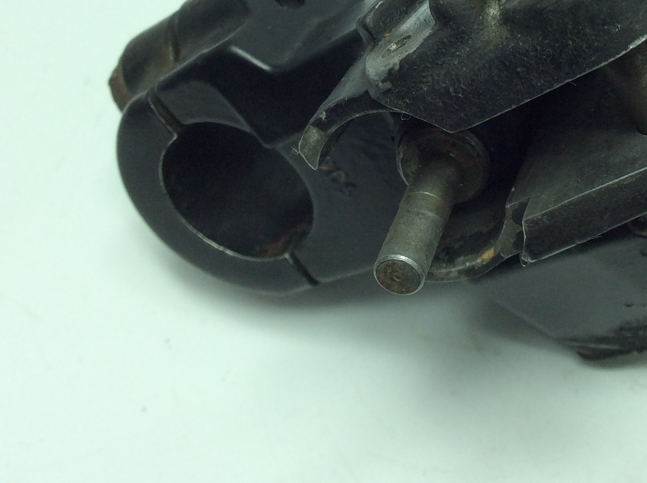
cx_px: 465
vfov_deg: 25.5
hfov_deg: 33.9
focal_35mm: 56
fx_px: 1045
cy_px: 85
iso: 32
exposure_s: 1/351
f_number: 2.4
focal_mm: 3.3
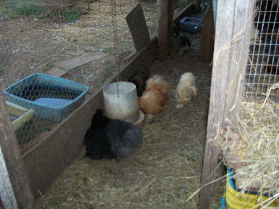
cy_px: 104
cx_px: 140
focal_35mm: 34
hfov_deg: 54.0
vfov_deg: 41.8
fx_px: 274
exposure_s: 1/112
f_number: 2.7
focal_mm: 5.6
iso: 140
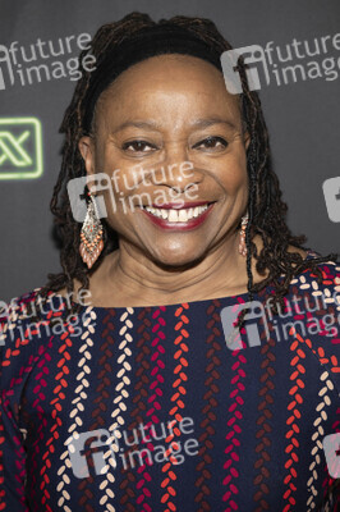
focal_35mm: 105
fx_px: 1490
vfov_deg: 19.5
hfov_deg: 13.0
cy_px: 256
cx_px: 170
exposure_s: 1/200
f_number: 5.6
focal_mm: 105
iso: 800
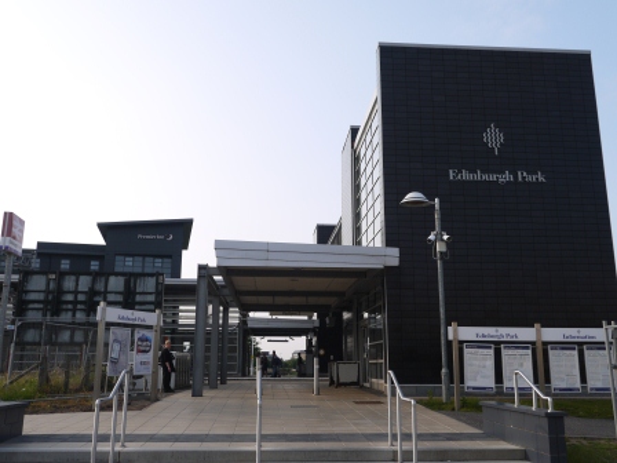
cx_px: 308
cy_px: 232
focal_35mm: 34
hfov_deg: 54.0
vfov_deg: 41.8
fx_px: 606
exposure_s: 1/320
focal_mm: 17
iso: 160
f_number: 7.1
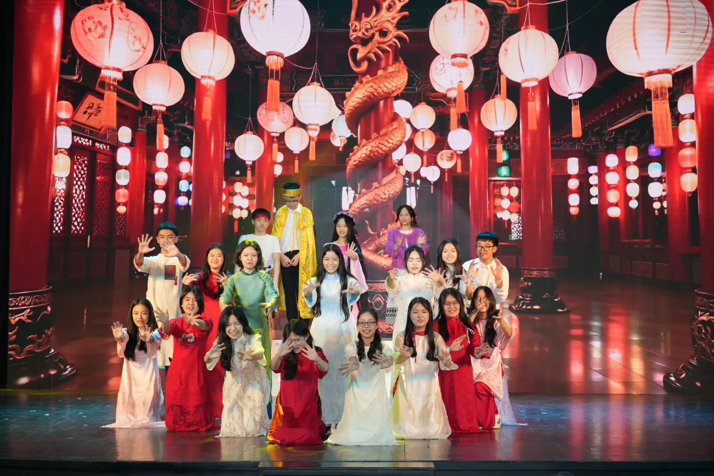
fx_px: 1686
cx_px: 357
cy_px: 238
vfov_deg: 16.1
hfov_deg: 23.9
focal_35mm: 85
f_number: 4
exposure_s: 1/125
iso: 800
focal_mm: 85
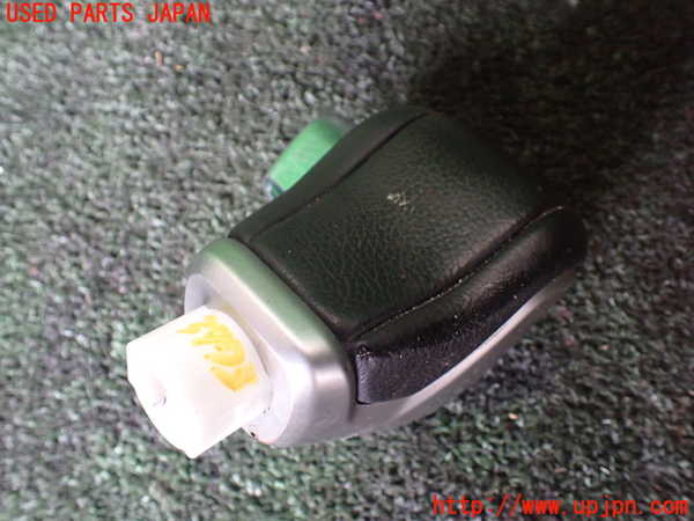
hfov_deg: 60.0
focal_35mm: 30
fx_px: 601
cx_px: 347
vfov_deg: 46.8
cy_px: 260
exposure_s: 1/30
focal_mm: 5.4
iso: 1000
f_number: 2.3
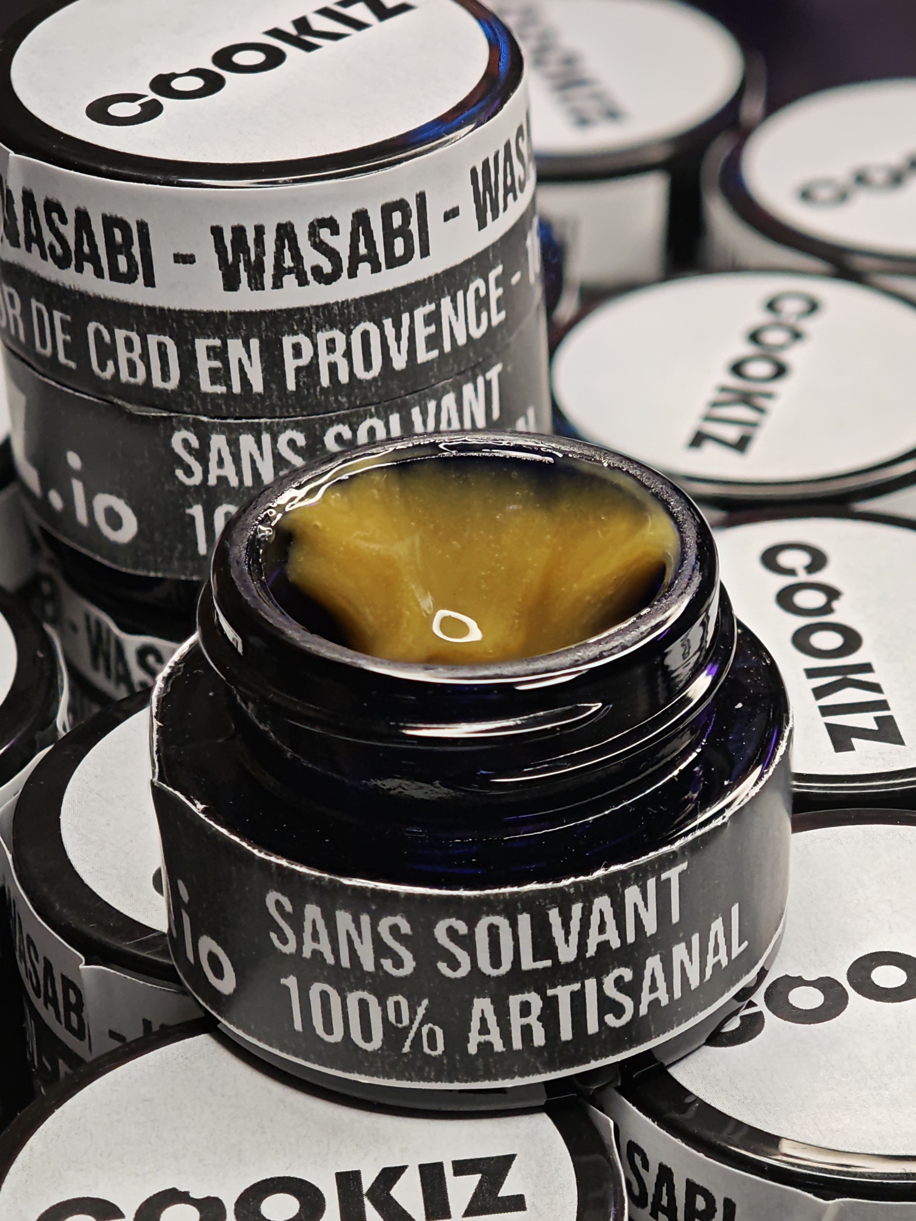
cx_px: 458
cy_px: 610
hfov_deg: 16.2
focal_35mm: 91
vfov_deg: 21.5
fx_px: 3211
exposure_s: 1/100
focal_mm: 11.5
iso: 100
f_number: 1.8
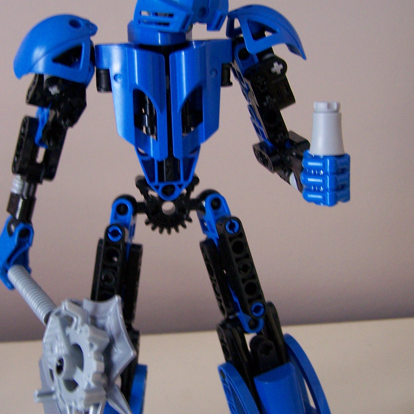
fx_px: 758
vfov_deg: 30.6
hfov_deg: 30.5
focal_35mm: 56
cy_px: 203
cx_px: 168
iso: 160
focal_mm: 6.3
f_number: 2.8
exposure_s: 1/10
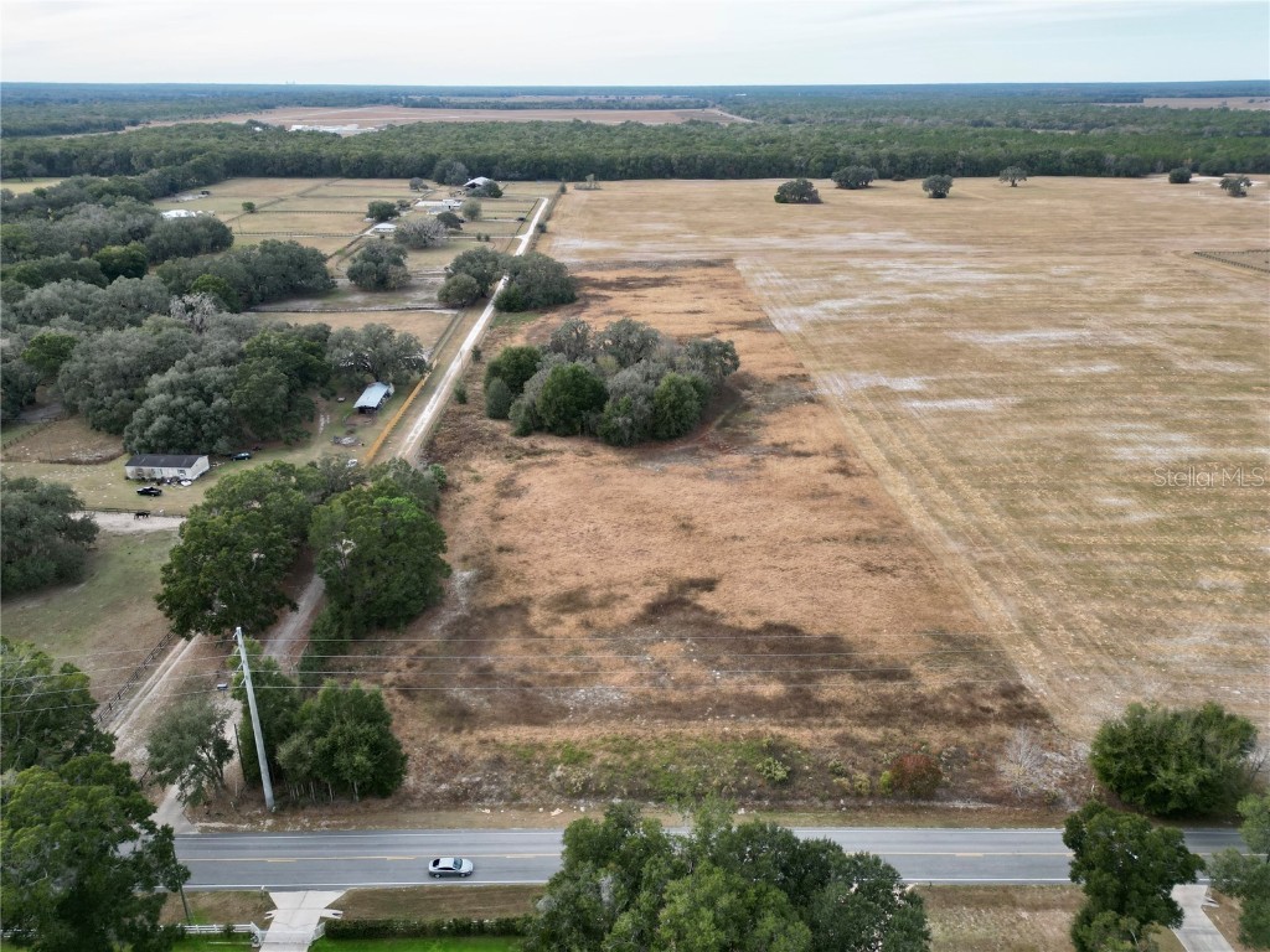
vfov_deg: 56.8
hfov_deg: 71.6
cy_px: 476
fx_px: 881
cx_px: 635
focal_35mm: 24
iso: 200
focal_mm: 6.72
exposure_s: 1/1250
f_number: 1.7
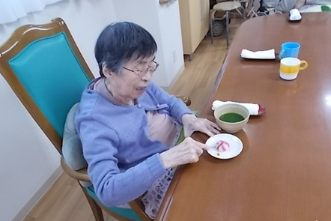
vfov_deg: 46.4
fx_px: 258
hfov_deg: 65.5
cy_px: 114
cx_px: 168
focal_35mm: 28
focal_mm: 4.6
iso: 200
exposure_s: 1/13
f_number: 3.2
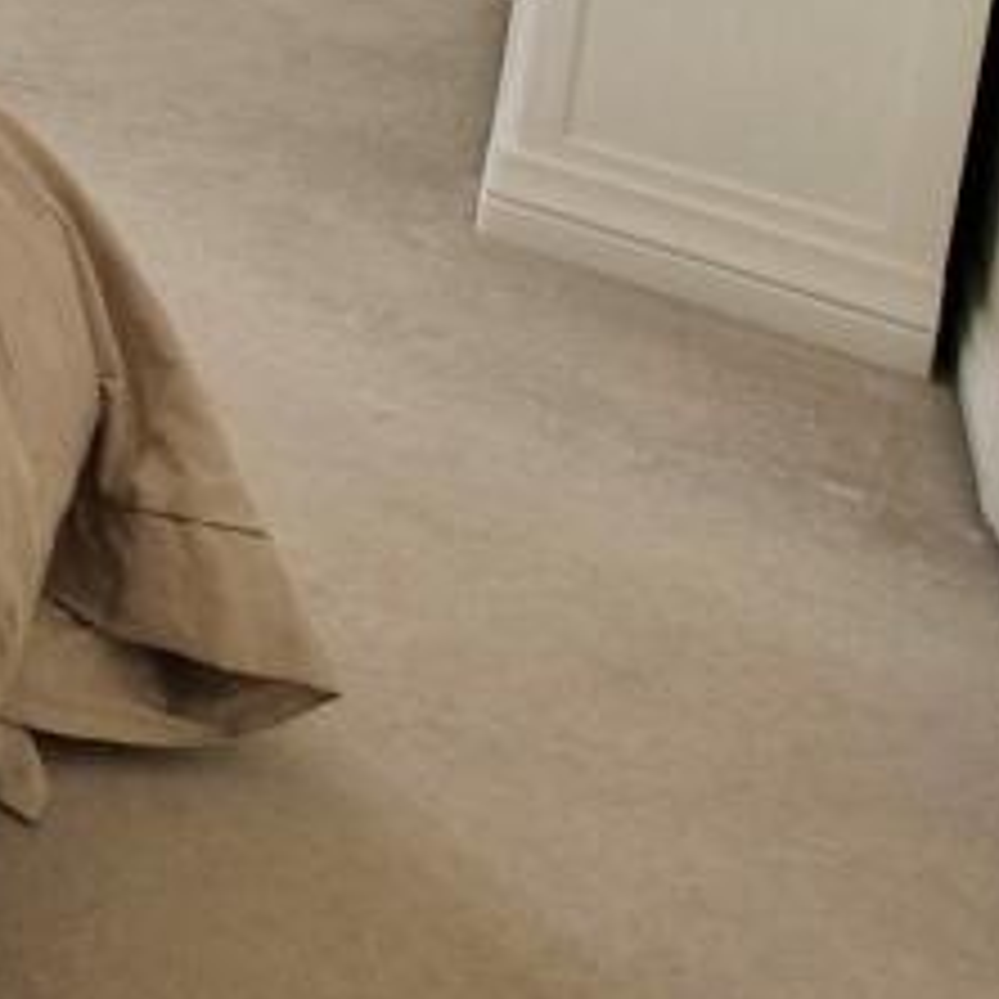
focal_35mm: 53
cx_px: -914
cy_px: -675
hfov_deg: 20.0
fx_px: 1730
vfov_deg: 22.7
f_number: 2.2
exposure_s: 1/293
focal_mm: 2.2
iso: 50
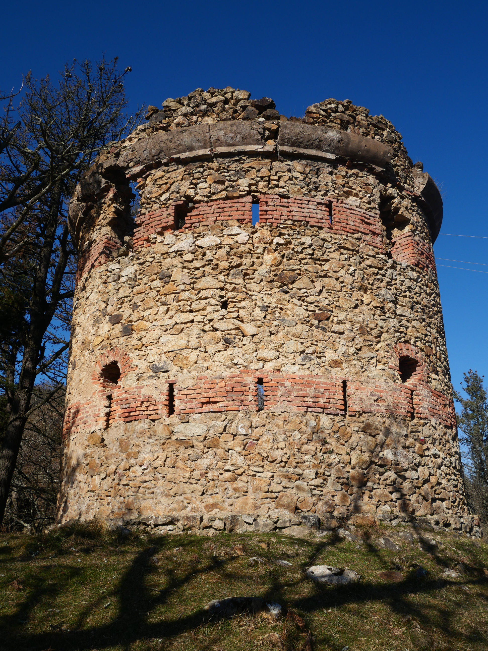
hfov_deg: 44.2
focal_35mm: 32
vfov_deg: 56.8
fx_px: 601
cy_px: 326
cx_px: 244
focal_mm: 16
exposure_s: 1/500
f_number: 9
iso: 200
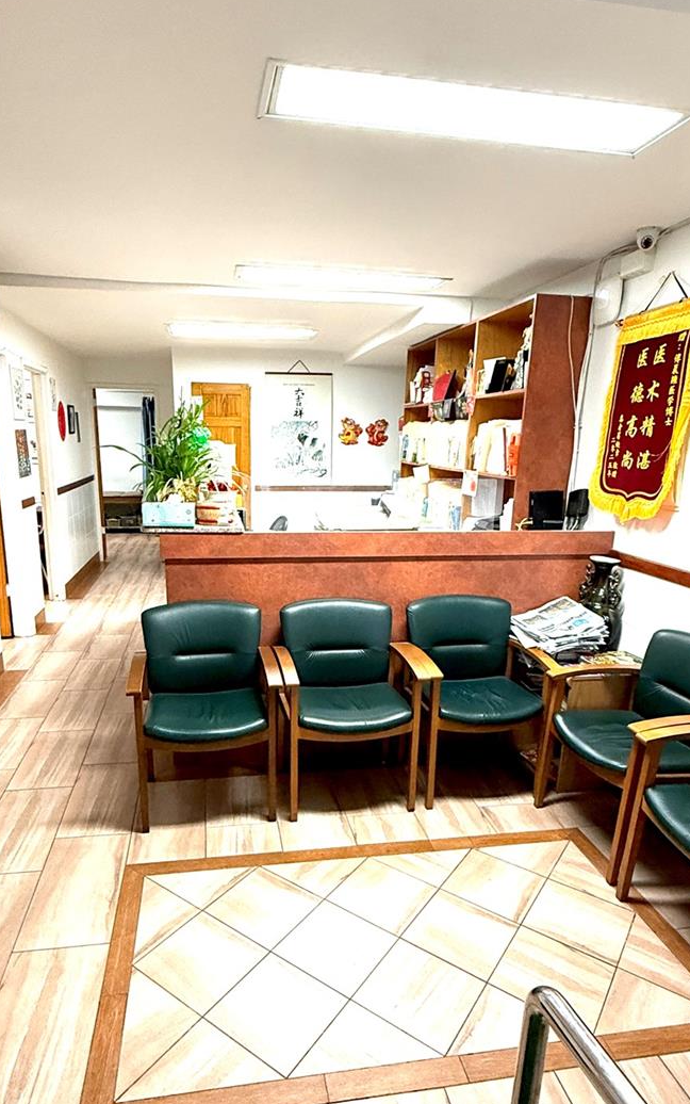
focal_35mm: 22
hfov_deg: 55.0
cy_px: 616
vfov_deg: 79.3
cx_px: 313
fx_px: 662
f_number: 2.2
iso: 400
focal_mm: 2.22
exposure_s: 1/60
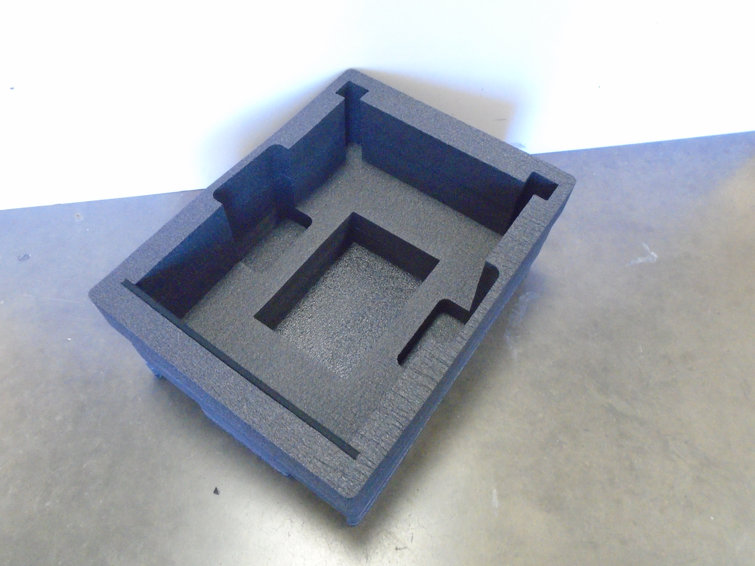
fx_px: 567
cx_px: 378
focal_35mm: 26
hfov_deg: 67.3
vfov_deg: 53.1
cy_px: 283
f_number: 3.2
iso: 800
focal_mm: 4.6
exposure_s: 1/60
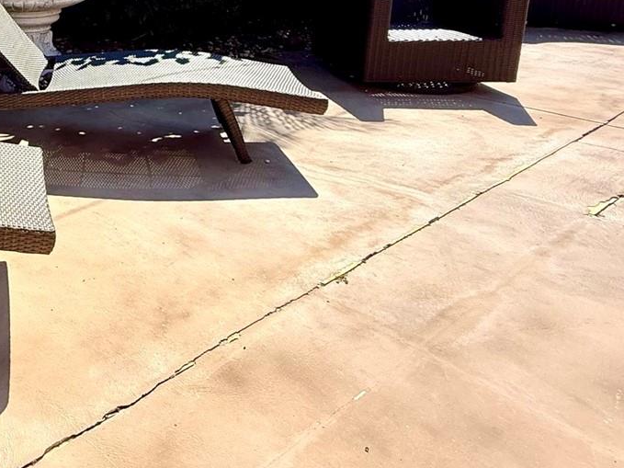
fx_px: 595
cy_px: 63
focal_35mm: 33
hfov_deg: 45.2
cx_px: -23
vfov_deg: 40.3
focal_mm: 2.22
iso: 50
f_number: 2.2
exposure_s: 1/970
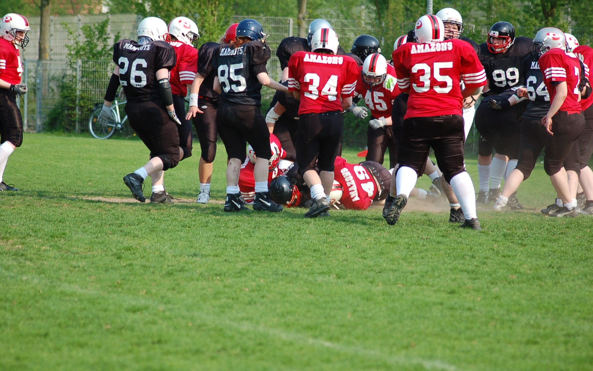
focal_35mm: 207
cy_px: 193
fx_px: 3338
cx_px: 297
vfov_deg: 6.4
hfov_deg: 10.2
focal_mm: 135
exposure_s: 1/1000
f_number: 4.5
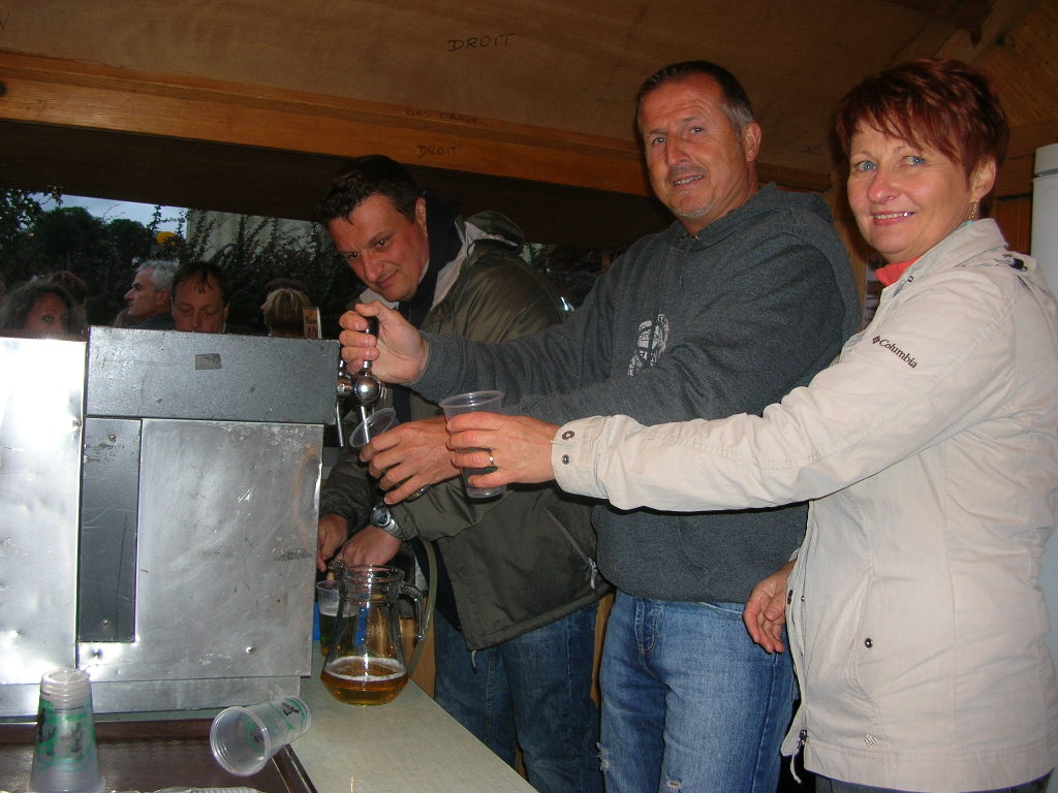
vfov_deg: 40.7
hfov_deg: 52.6
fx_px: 1070
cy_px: 396
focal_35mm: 35
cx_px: 529
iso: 50
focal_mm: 5.8
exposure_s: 1/60.1
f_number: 2.8
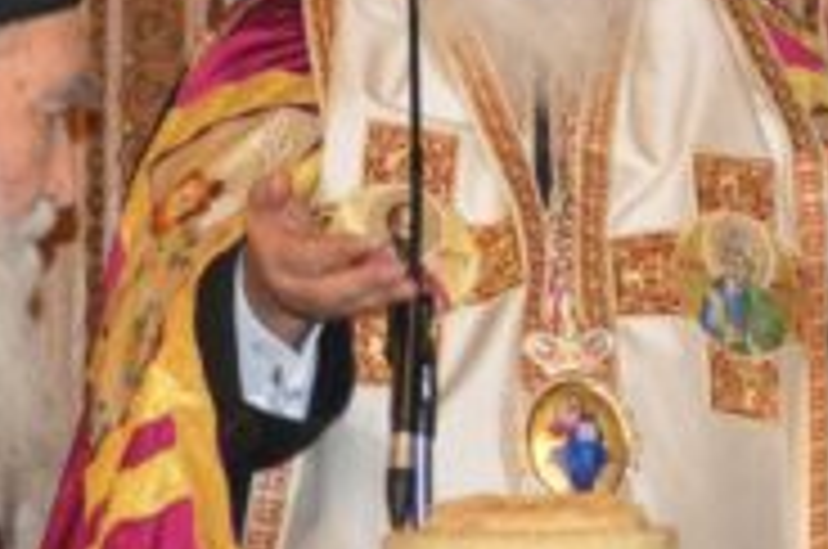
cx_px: 662
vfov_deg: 5.4
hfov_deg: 8.1
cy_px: 106
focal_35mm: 255
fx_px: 5855
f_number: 4.8
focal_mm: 52
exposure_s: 1/60
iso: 2800
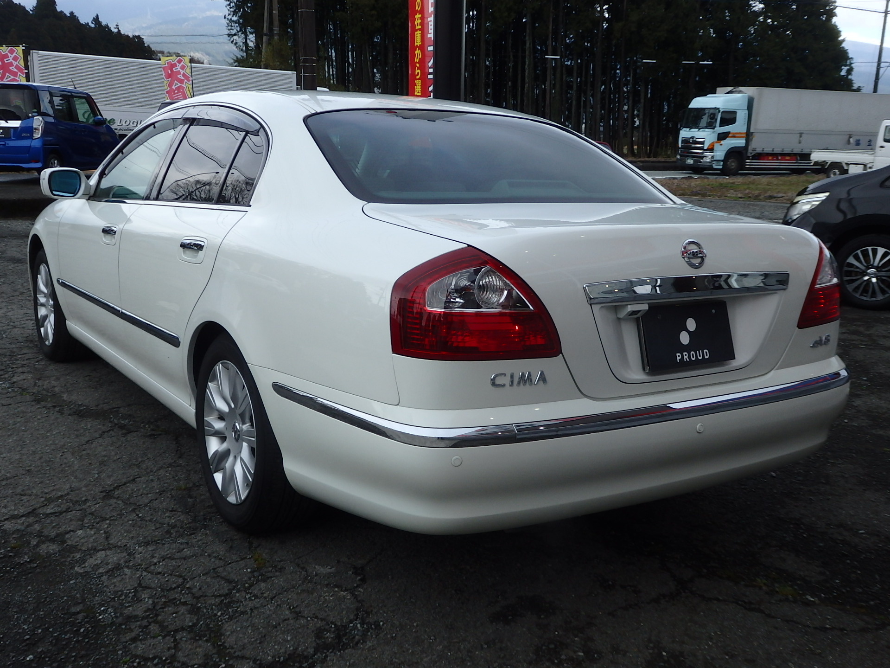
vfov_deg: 42.9
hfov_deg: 55.4
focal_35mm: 33
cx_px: 445
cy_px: 334
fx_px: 848
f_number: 3.4
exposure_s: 1/800
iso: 125
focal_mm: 6
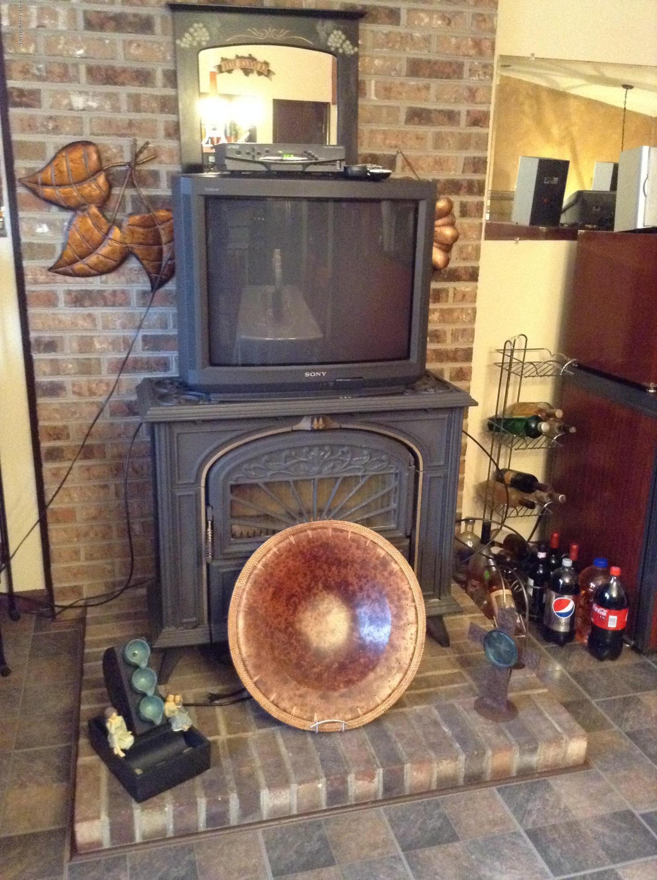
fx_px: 838
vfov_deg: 55.4
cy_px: 440
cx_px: 328
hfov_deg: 42.8
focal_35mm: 33
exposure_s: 1/17
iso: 640
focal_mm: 3.3
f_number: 2.4
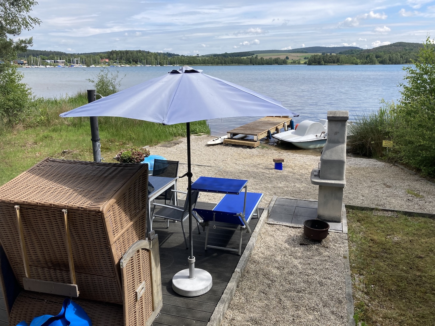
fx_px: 352
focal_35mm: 28
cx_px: 218
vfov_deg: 49.7
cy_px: 163
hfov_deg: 63.4
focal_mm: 3.99
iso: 20
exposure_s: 1/1845
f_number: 1.8
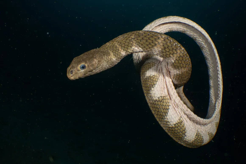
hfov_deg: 22.6
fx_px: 615
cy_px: 82
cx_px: 123
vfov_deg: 15.2
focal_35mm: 90
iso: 640
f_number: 16
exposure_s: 1/160
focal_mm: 90
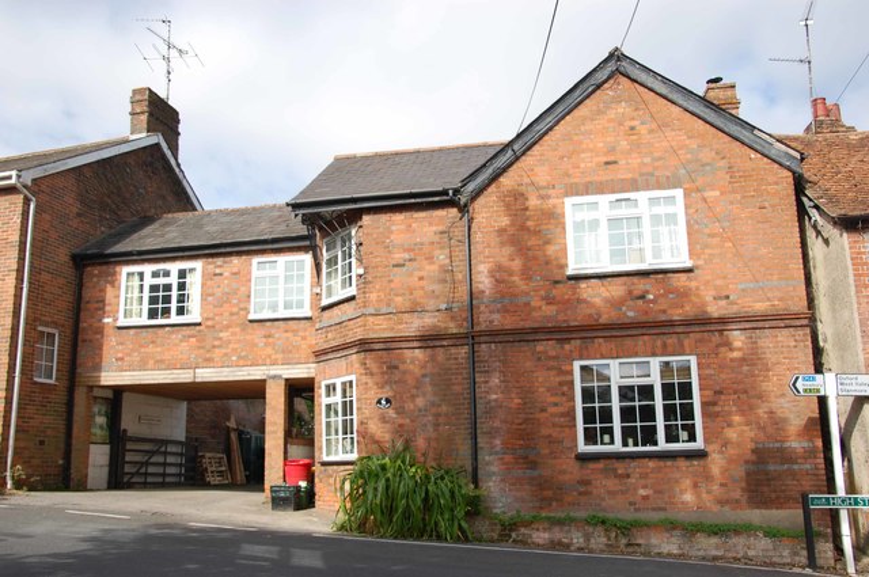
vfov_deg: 38.3
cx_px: 434
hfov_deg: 55.2
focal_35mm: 34
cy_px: 288
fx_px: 832
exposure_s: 1/250
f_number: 8
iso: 200
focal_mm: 23
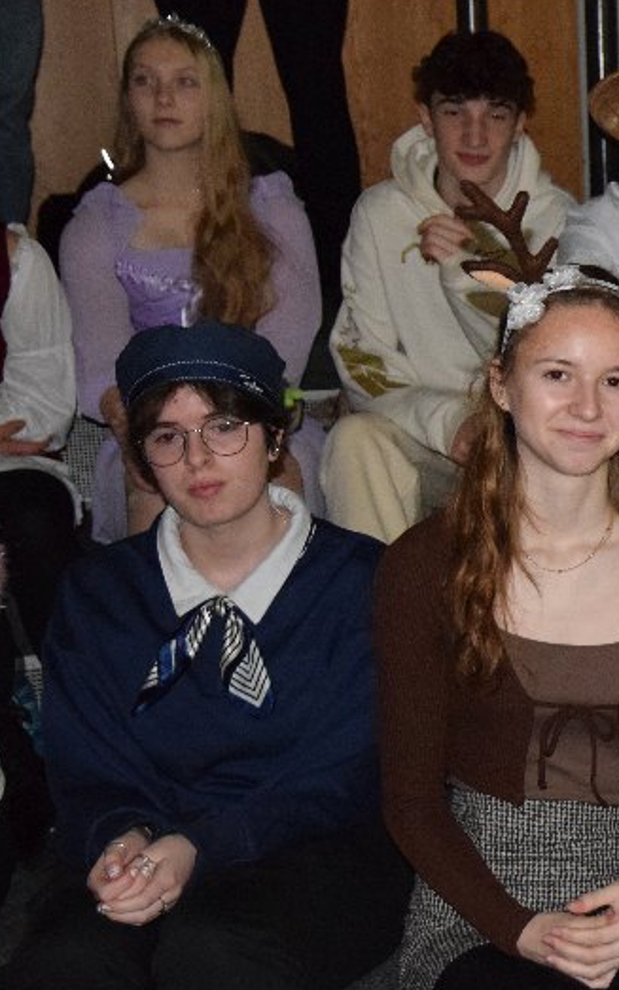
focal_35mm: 76
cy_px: 518
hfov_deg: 15.9
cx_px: 893
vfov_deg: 27.1
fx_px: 2051
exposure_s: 1/60
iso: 3200
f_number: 3.2
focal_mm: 26
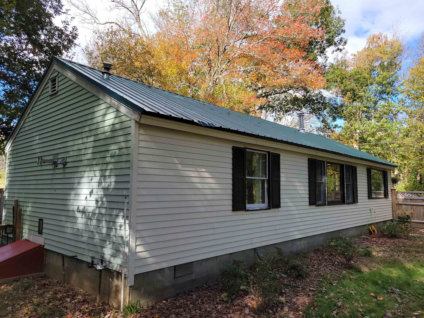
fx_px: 318
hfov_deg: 67.3
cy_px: 159
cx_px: 212
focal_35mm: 26
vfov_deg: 53.1
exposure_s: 1/887
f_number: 1.8
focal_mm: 5.4
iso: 40
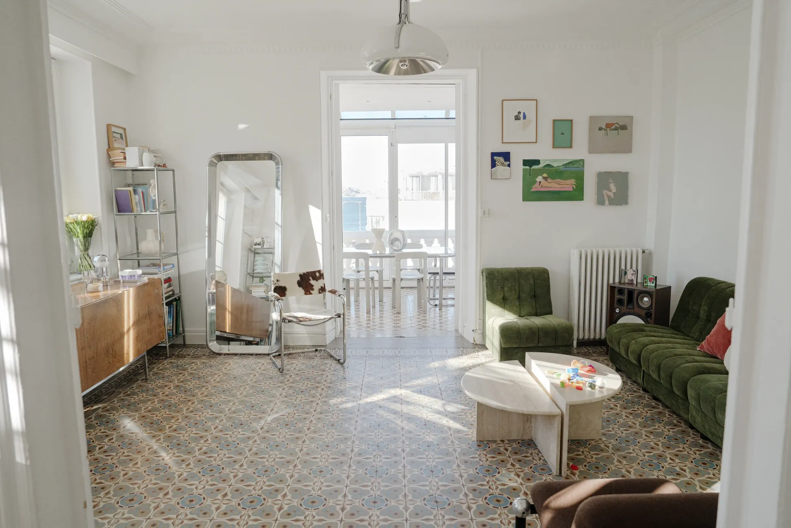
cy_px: 264
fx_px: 527
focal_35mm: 24
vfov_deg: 53.2
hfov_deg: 73.7
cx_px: 396
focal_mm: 24
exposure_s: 1/320
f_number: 5.6
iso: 800
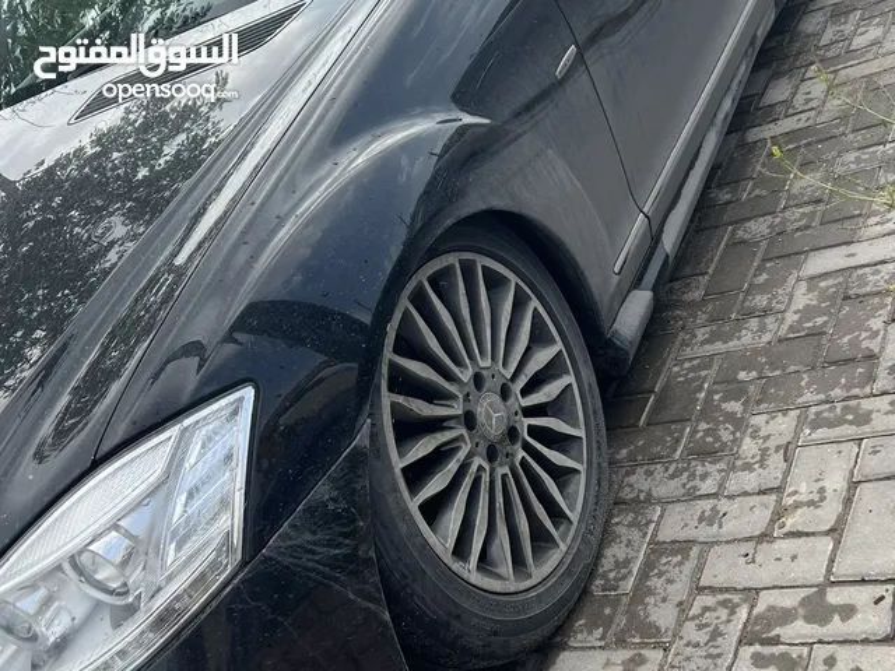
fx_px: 672
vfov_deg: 53.1
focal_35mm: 26
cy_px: 336
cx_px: 448
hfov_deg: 67.3
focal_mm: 5.7
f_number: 1.5
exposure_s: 1/1412
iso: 50
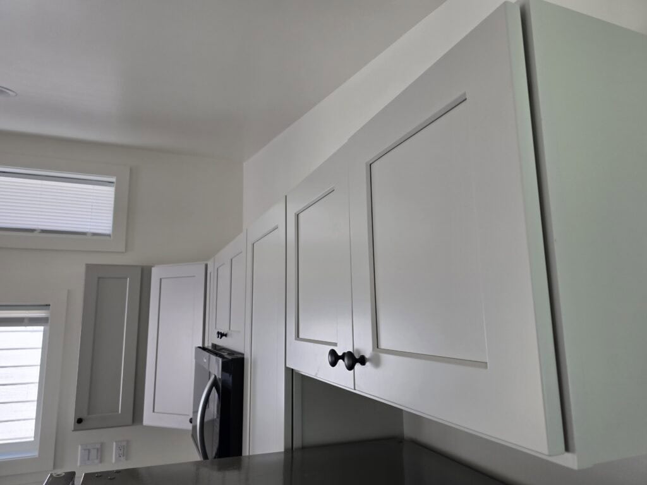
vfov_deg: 58.9
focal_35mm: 23
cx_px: 324
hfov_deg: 73.9
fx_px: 430
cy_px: 242
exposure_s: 1/180
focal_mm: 6.3
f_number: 1.7
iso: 32
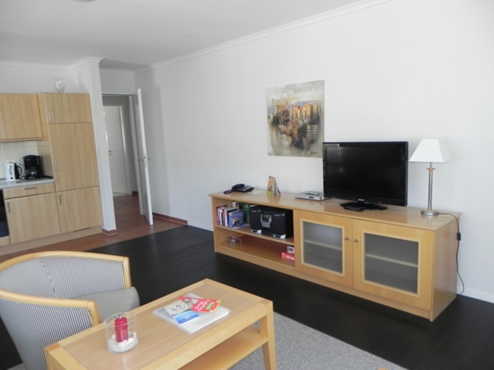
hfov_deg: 67.3
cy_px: 185
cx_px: 247
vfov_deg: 53.1
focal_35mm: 26
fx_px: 371
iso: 160
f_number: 2.8
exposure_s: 1/46.3
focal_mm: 4.6
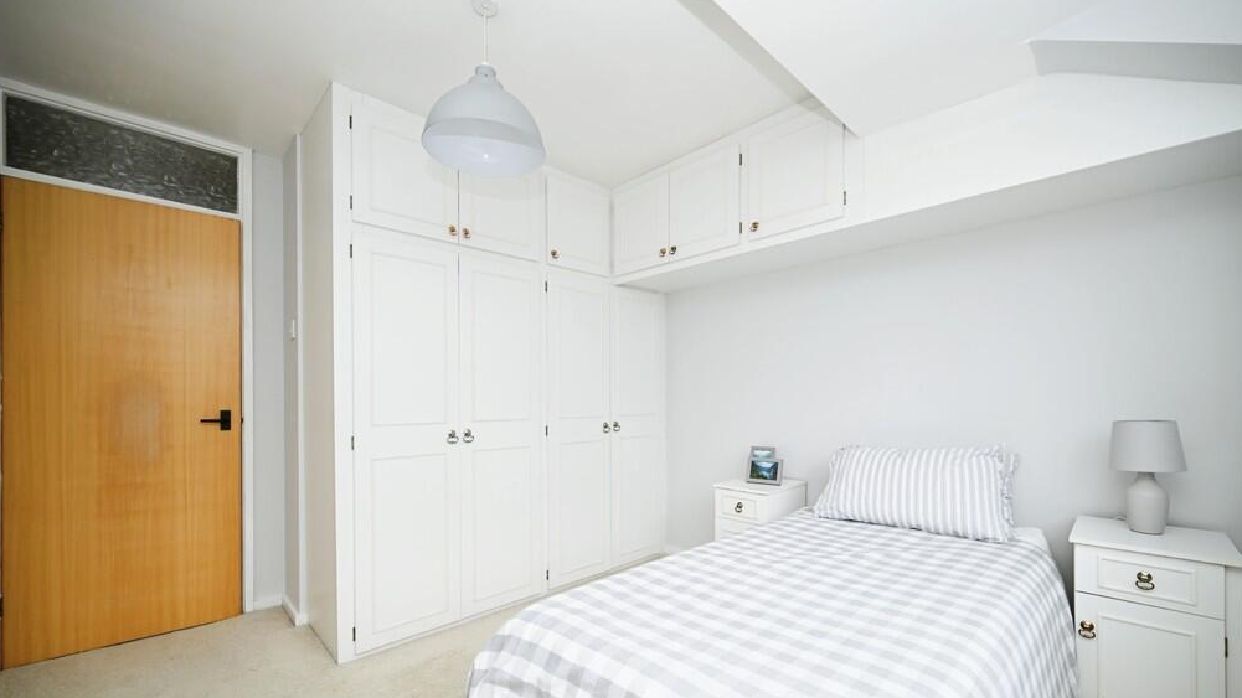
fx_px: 494
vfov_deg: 70.0
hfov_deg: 103.0
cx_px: 620
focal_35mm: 15
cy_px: 409
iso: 125
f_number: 4
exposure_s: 1/60
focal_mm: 14
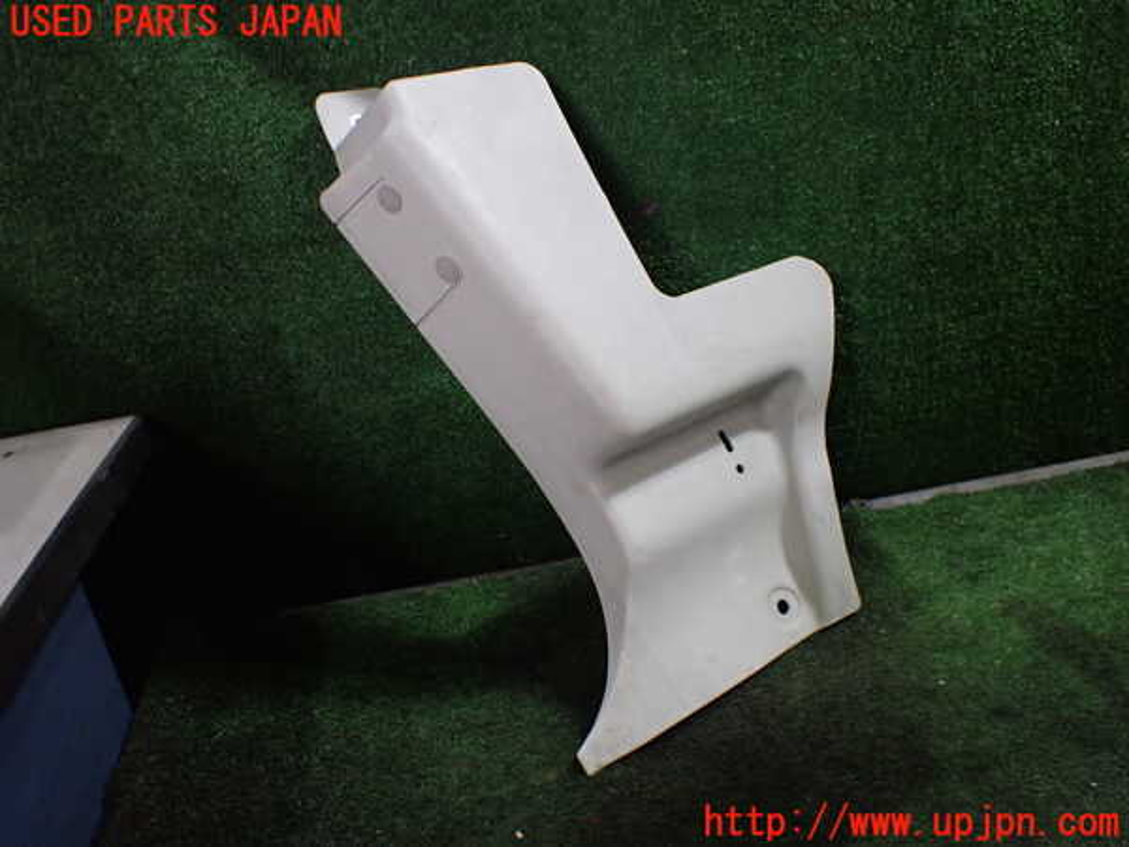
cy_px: 424
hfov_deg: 60.0
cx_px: 564
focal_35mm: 30
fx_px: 978
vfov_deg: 46.8
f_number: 2.3
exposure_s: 1/125
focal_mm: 5.4
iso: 400
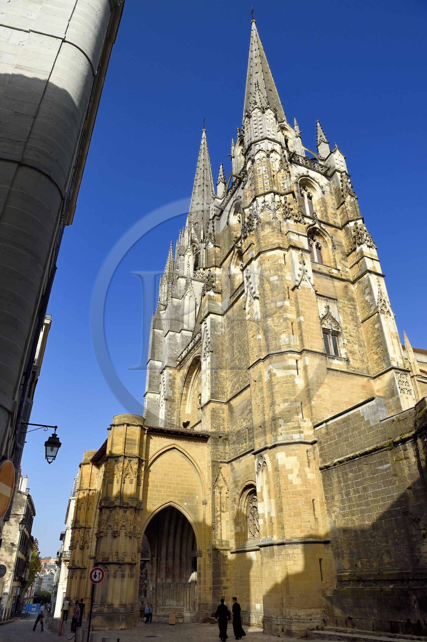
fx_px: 427
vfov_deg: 73.8
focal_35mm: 24
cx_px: 214
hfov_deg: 53.1
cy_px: 321
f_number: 13
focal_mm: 24
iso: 200
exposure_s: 1/250
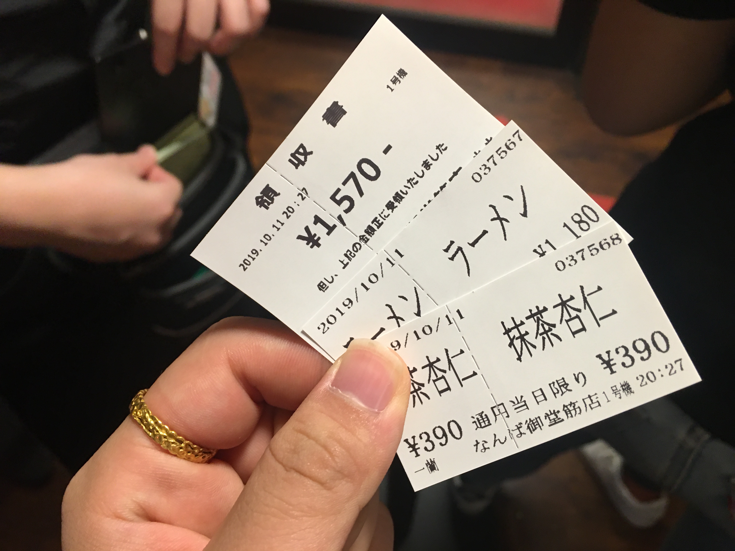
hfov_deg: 61.7
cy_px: 276
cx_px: 368
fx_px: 616
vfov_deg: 48.2
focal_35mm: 29
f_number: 2.2
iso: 64
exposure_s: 1/15
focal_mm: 4.15
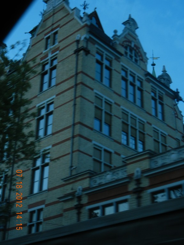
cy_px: 122
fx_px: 418
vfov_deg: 32.7
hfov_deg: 24.8
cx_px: 92
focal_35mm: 59
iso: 252
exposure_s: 1/47
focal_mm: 10.6
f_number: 4
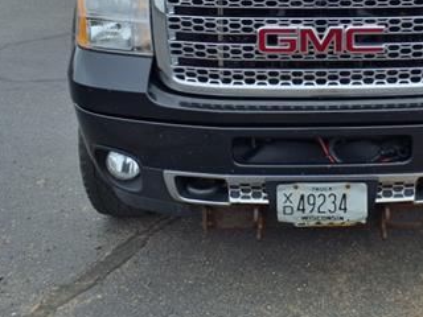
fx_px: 660
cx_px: 329
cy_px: 8
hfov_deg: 34.6
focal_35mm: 54
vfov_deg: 25.8
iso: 40
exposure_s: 1/833
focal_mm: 3.58
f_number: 1.9
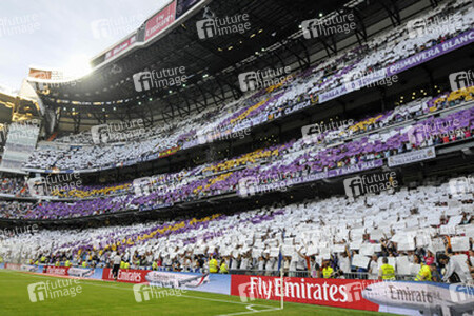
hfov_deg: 73.7
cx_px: 237
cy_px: 158
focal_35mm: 24
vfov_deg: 53.1
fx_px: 316
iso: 800
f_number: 4
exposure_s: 1/500
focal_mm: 16
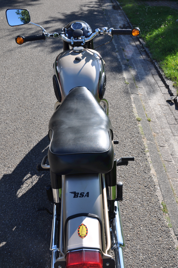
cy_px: 134
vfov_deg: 51.3
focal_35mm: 38
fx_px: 279
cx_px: 89
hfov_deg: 35.4
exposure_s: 1/160
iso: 200
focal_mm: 25
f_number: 13
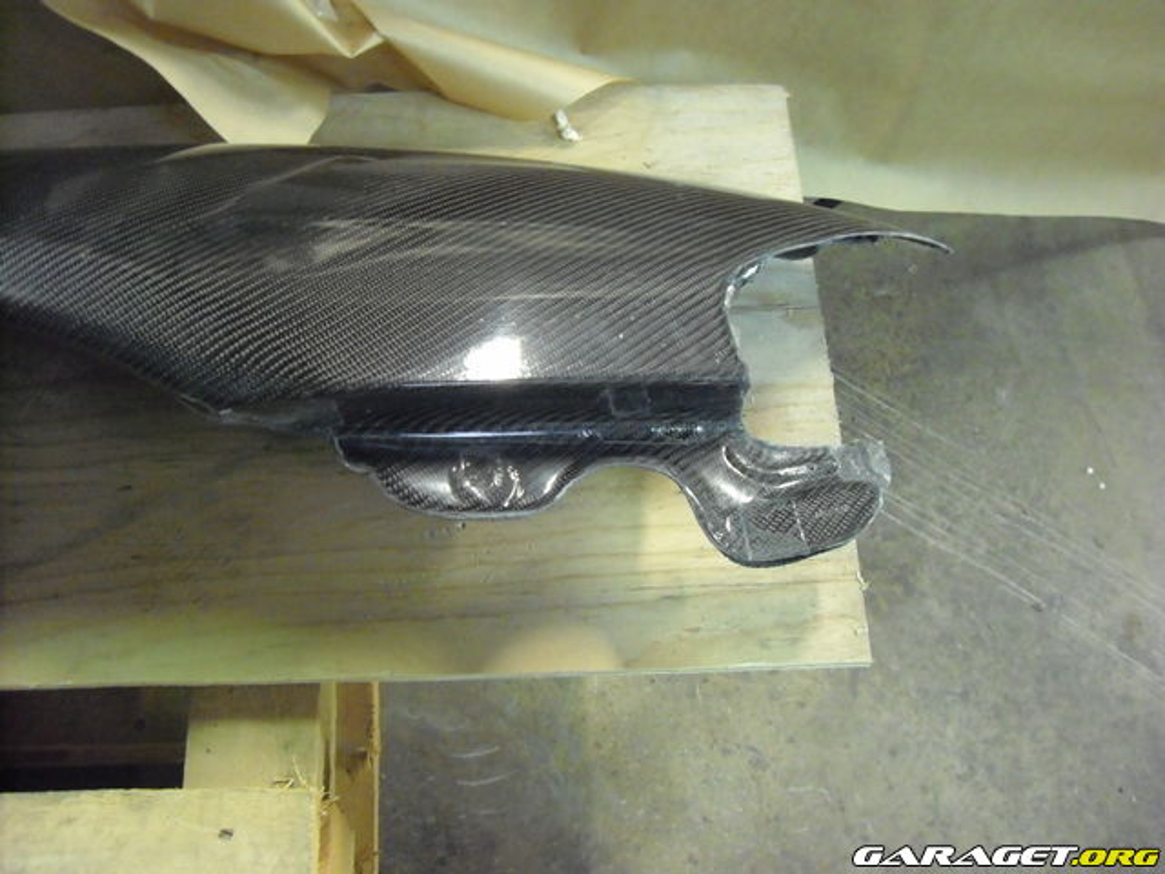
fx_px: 1245
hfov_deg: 50.1
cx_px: 582
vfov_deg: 38.7
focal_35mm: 37
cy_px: 437
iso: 800
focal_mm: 6.2
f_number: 2.7
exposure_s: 1/15
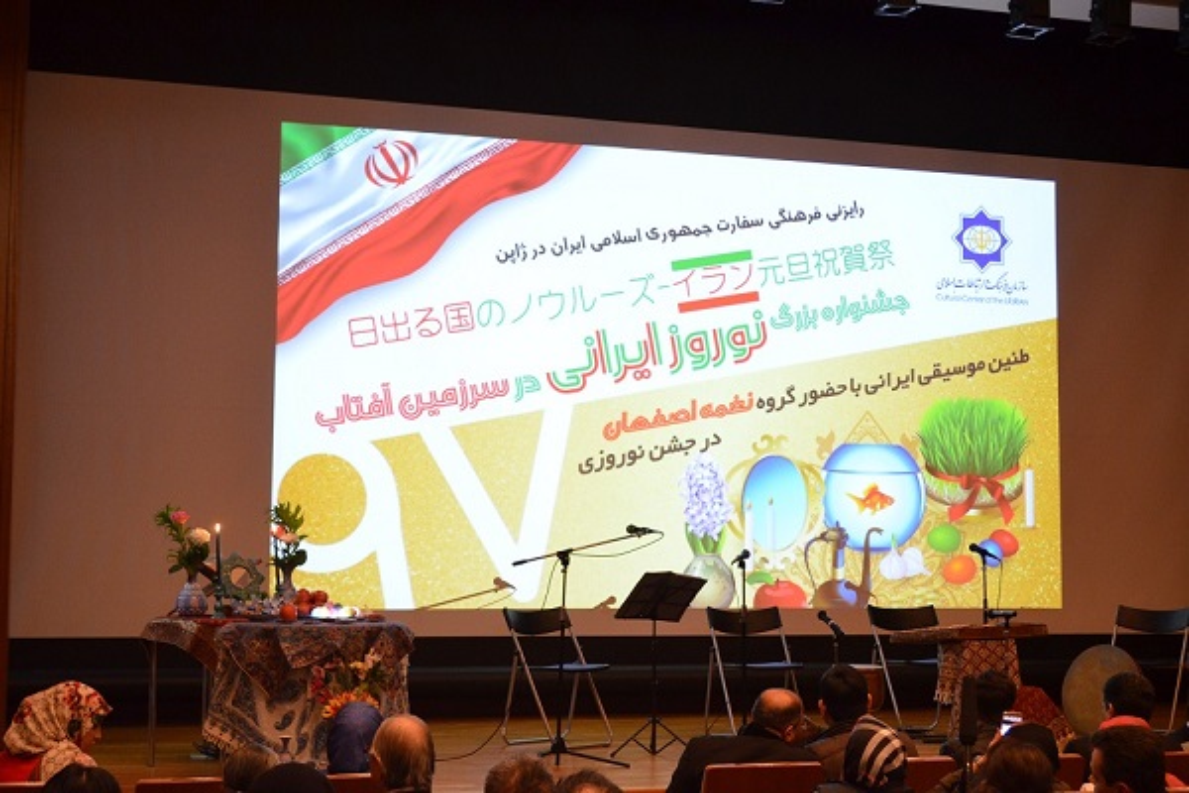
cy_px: 396
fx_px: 1783
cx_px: 594
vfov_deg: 25.1
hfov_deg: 36.9
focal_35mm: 54
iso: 2000
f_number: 5
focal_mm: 36
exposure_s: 1/30
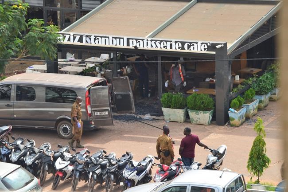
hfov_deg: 11.4
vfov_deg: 7.6
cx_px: 144
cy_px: 96
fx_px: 1440
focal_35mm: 180
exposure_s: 1/320
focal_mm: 120
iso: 400
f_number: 10
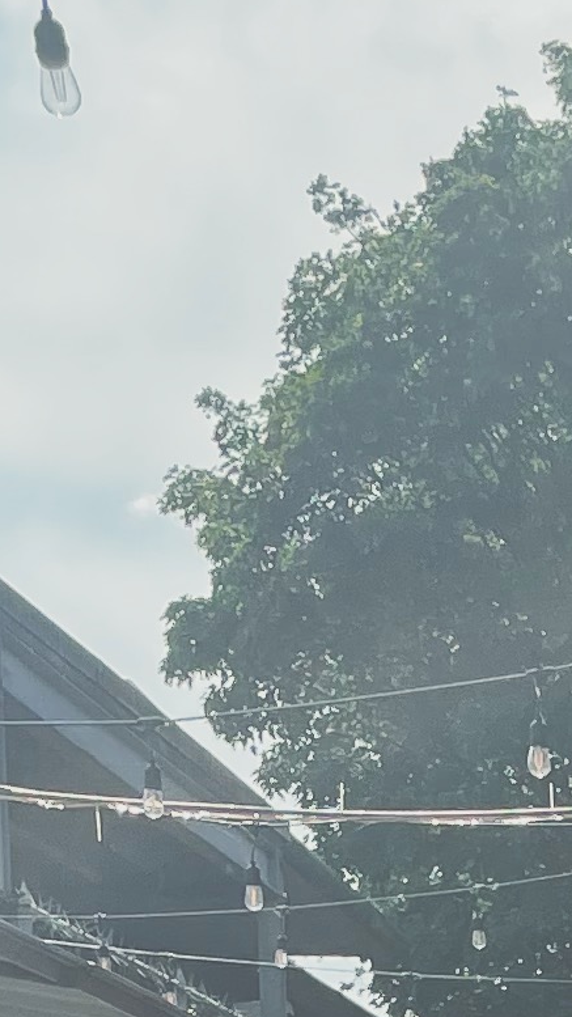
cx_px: 1055
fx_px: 3964
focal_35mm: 147
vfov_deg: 13.0
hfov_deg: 8.0
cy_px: 1911
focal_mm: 4.2
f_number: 1.6
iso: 32
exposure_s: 1/2681
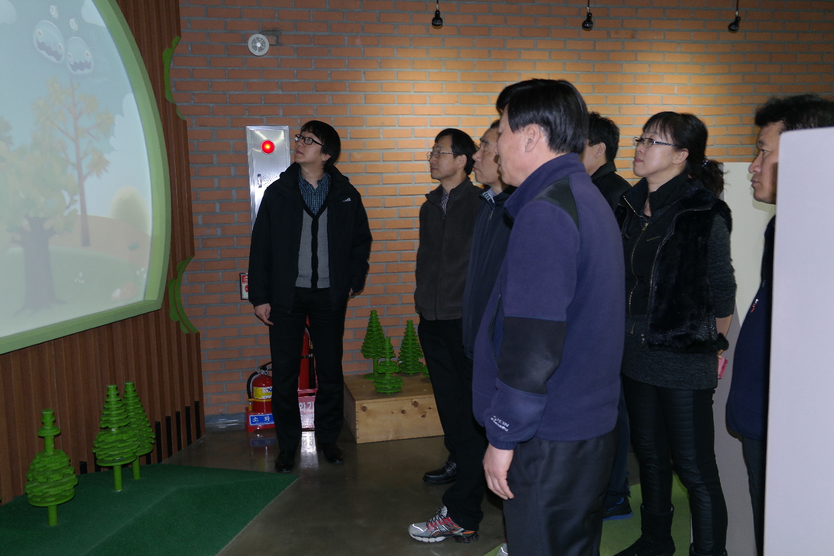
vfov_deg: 40.0
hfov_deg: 57.2
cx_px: 417
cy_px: 278
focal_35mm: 33
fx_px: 764
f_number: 3.5
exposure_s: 1/40
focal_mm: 22
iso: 400
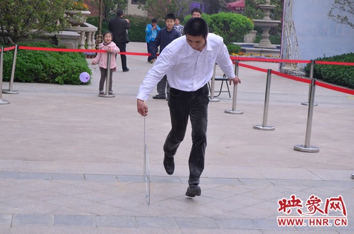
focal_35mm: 78
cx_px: 177
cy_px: 117
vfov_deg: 17.4
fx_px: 765
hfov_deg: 26.0
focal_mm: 52
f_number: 9
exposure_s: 1/320
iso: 640
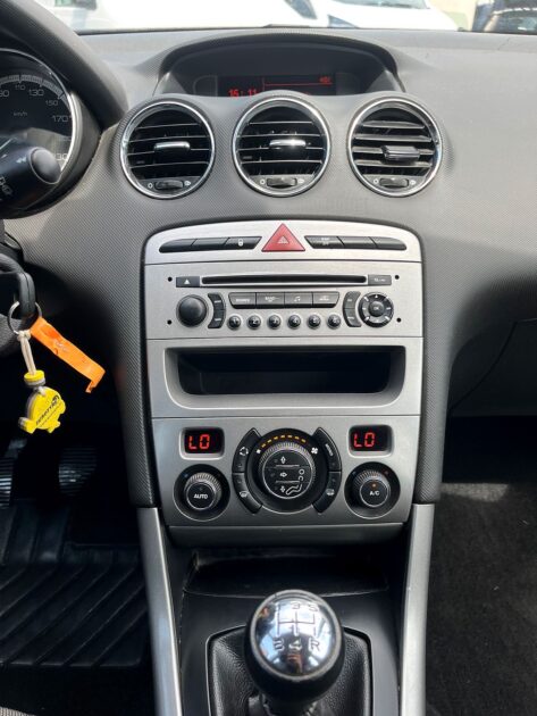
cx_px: 268
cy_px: 358
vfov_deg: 67.3
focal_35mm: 26
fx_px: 537
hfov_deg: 53.1
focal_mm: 5.1
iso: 40
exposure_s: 1/276
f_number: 1.6
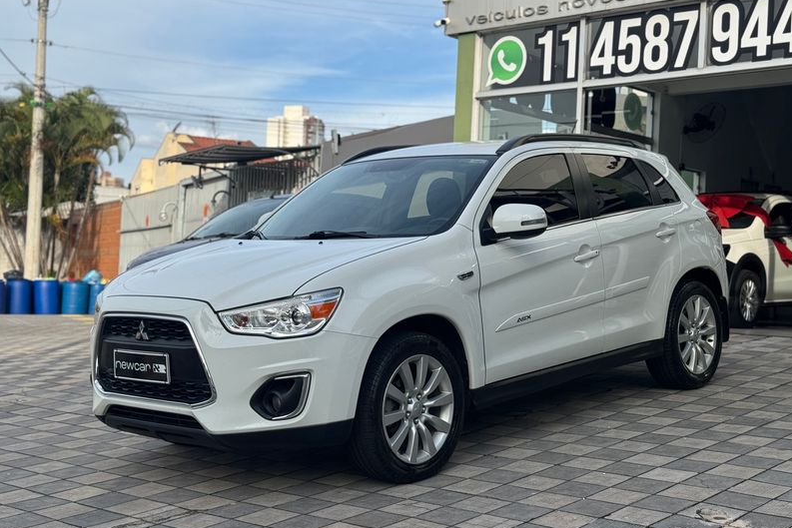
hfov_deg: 38.9
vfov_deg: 26.5
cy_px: 263
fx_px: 1122
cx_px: 403
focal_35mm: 51
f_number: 1.78
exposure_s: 1/2331
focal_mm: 6.76
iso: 64
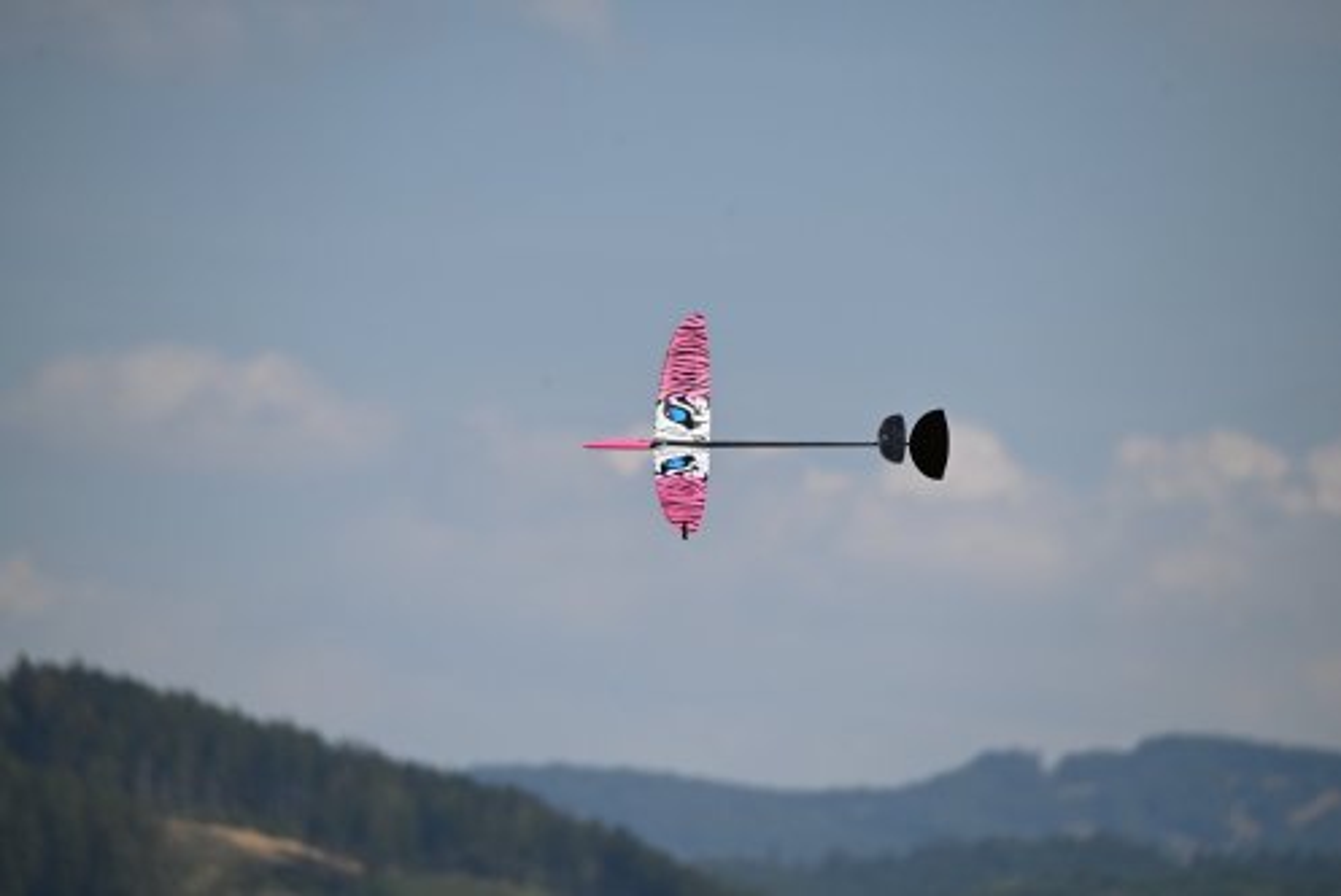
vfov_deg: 3.4
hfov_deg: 5.2
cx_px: 670
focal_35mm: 400
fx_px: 14908
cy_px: 448
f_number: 8
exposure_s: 1/4000
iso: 640
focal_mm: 400
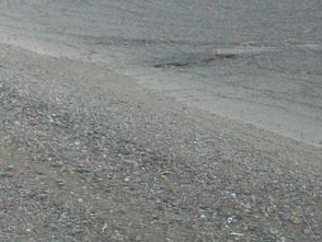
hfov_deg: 7.5
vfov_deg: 5.7
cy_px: -245
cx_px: -292
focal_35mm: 253
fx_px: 2355
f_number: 4.1
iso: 64
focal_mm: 11
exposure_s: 1/250
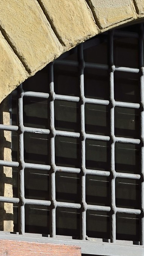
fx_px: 3547
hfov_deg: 2.3
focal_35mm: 523
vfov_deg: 4.1
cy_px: 411
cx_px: 230
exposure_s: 1/320
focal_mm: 140
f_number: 6.3
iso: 200
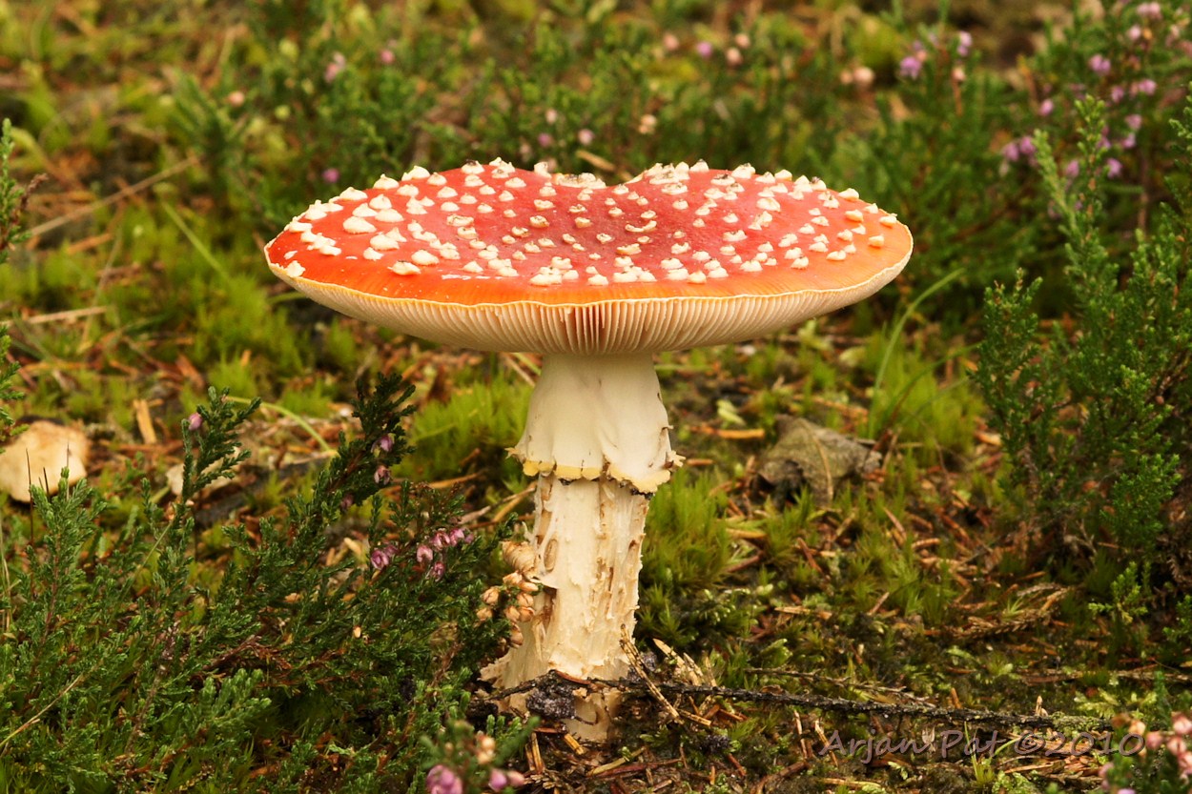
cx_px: 596
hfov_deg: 13.0
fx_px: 5214
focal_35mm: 158
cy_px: 397
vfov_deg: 8.7
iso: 200
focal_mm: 105
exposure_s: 1/50
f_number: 9
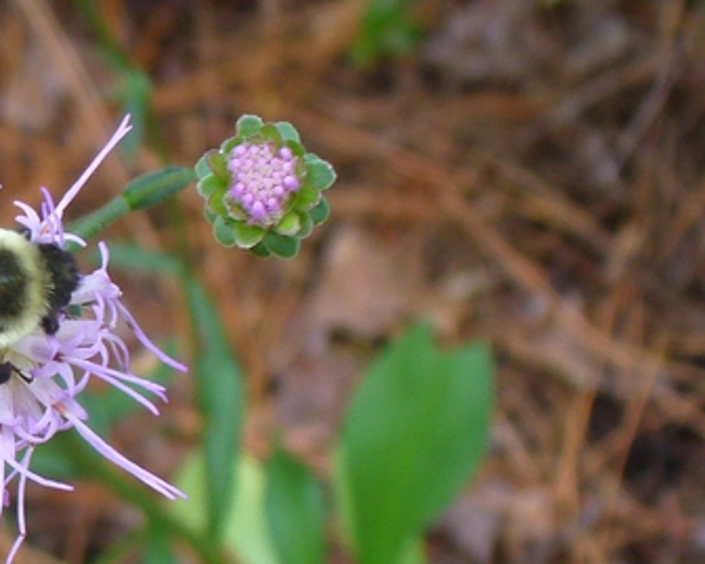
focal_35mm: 110
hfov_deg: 16.9
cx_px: -90
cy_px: 442
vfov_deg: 13.9
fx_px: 2296
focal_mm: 6.1
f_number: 2.8
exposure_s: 1/100
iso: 80
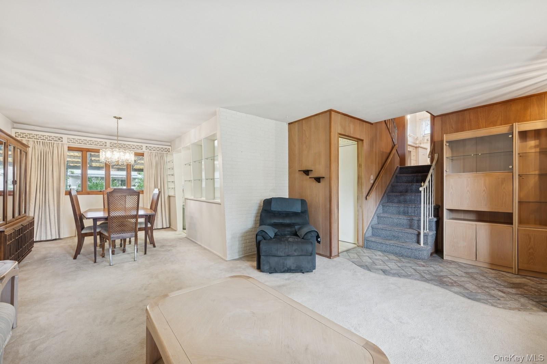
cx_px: 274
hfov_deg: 104.3
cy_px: 182
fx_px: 213
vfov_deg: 81.2
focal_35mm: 14
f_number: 11
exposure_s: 1
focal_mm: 14
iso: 100
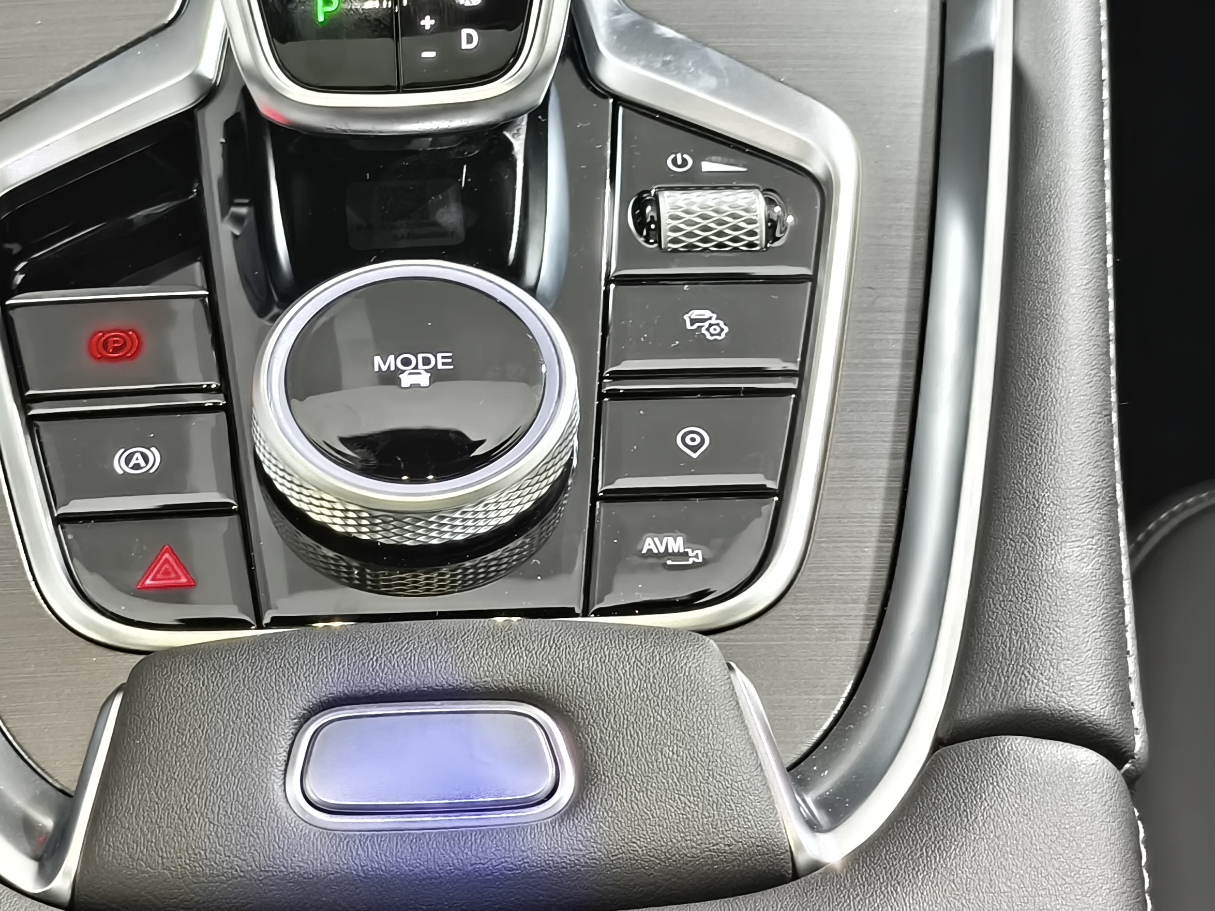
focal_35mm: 99
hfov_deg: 19.8
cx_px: 455
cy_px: 281
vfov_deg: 14.9
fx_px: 3475
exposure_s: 1/25
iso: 3200
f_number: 1.9
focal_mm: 7.1
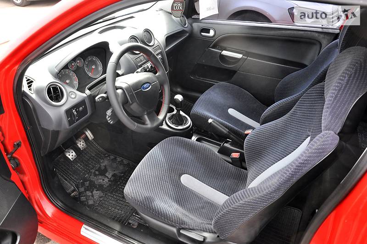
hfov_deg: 67.5
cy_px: 122
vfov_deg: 47.8
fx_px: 275
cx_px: 184
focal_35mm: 27
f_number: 6.3
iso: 500
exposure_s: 1/160
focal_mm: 18
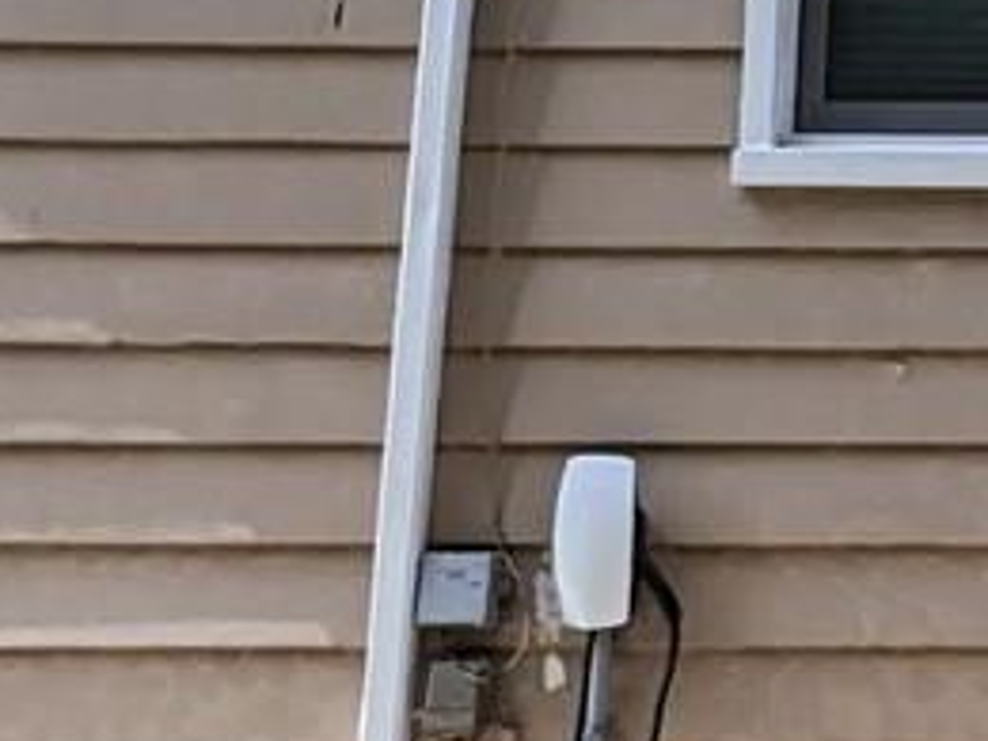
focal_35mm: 126
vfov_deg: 11.7
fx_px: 3596
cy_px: 186
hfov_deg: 12.4
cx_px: 2356
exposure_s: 1/2132
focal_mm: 2.22
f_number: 2.2
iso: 38
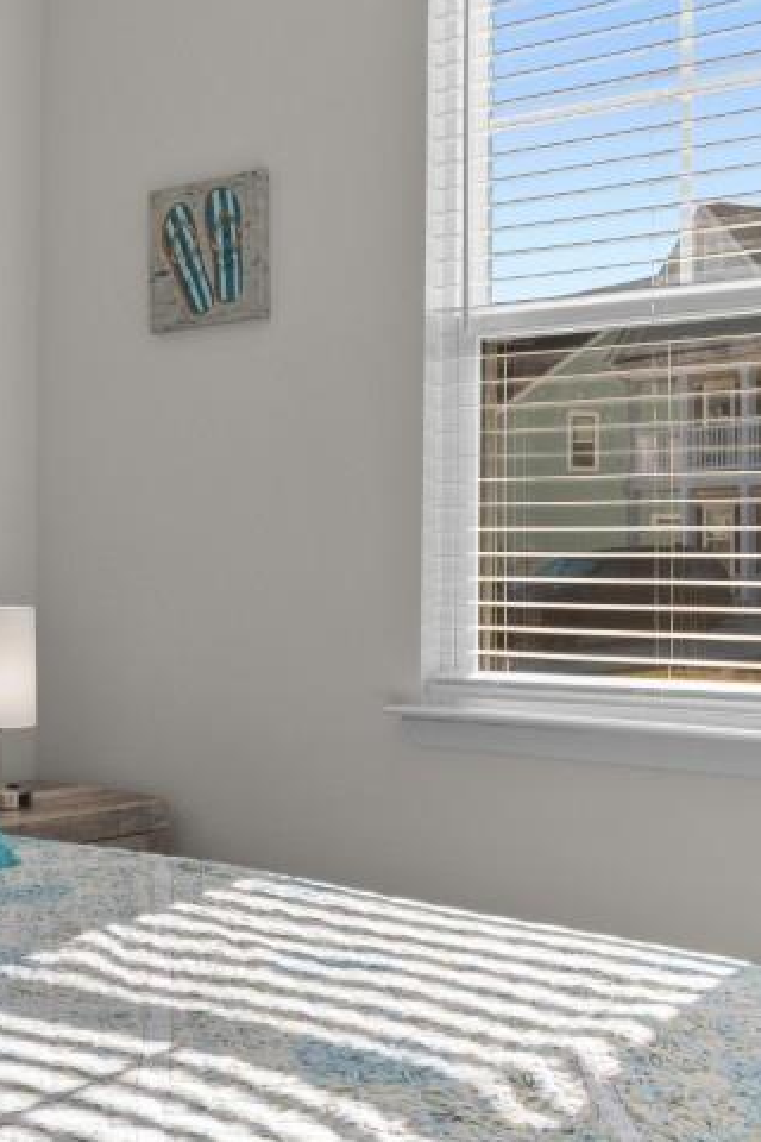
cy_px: 542
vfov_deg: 36.9
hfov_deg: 23.8
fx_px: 1712
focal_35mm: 54
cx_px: -31
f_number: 4.8
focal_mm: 11
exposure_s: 1/60
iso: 100
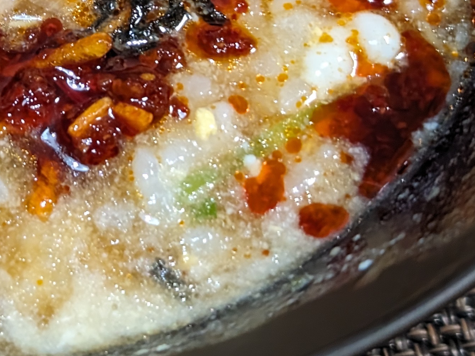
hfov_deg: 12.7
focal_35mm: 150
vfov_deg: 9.7
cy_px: -107
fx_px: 2058
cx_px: -147
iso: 289
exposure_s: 1/27.7
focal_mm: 6.9
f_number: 1.68
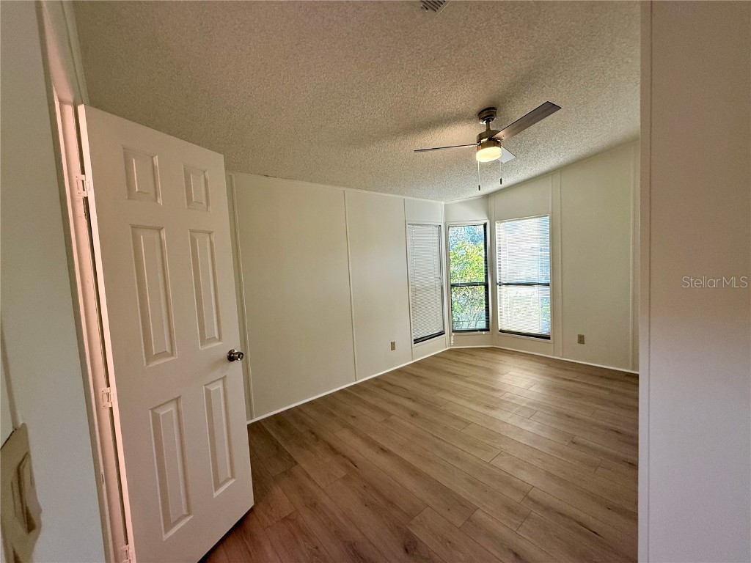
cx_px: 376
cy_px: 282
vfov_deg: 85.7
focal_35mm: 14
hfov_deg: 102.1
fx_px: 304
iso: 200
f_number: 2.2
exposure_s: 1/120
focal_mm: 2.22
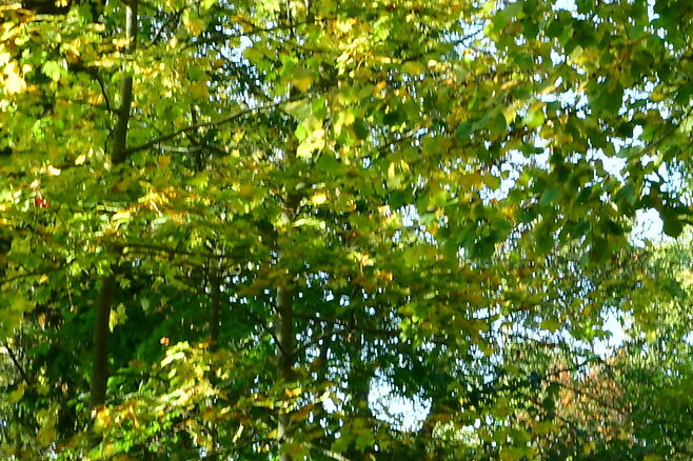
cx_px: 715
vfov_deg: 9.3
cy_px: 506
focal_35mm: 146
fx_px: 2809
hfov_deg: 13.8
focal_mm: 27
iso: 100
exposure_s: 1/8
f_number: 22
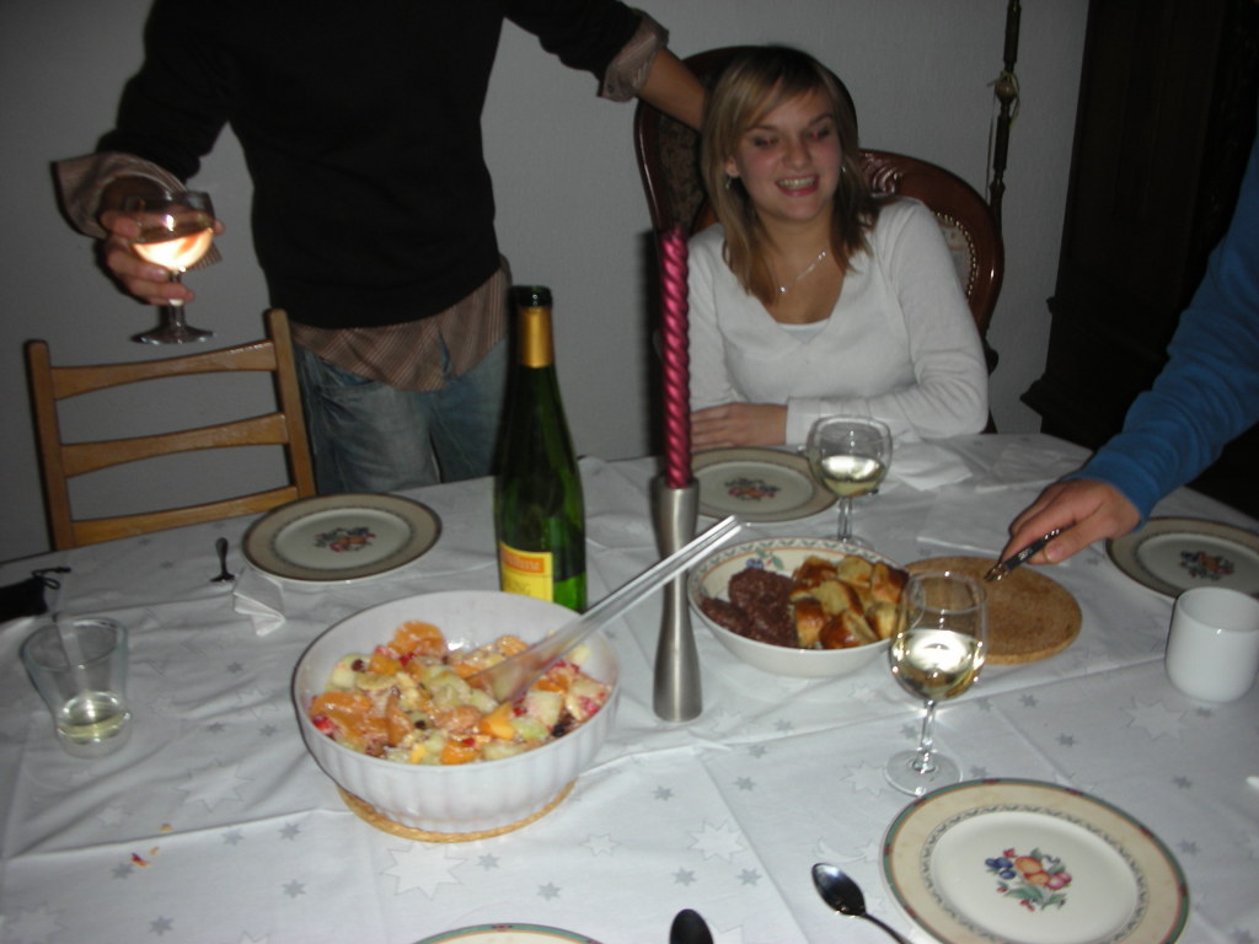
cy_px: 472
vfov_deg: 40.7
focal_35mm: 35
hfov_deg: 52.6
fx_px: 1273
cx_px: 630
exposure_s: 1/60.1
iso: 50
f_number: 3
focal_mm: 5.8
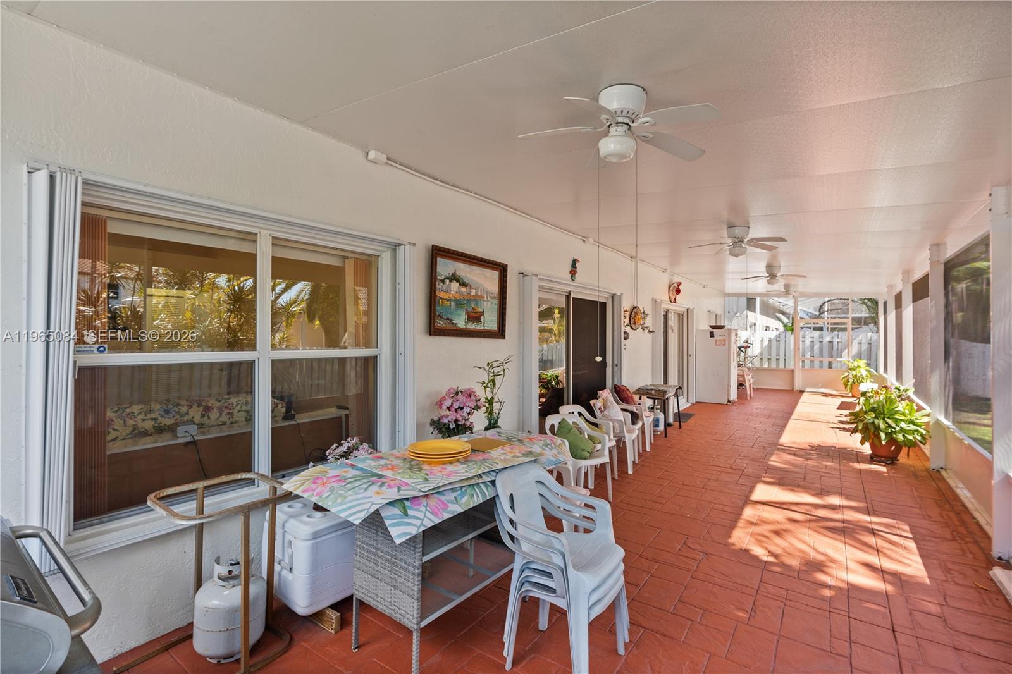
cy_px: 337
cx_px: 506
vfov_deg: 73.7
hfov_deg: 96.7
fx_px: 450
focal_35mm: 16
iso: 160
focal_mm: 16
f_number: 5
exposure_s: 1/40
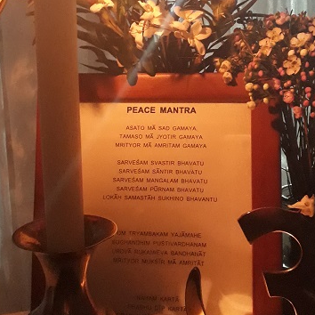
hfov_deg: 31.6
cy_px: 109
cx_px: 179
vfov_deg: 31.4
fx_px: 556
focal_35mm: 54
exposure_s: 1/17
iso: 800
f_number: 1.9
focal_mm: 3.6
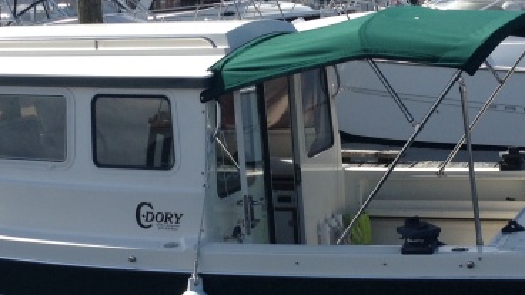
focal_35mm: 78
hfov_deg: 27.2
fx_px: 1086
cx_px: 284
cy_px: 171
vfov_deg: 15.5
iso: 25
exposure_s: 1/1159
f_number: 2.4
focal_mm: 3.3
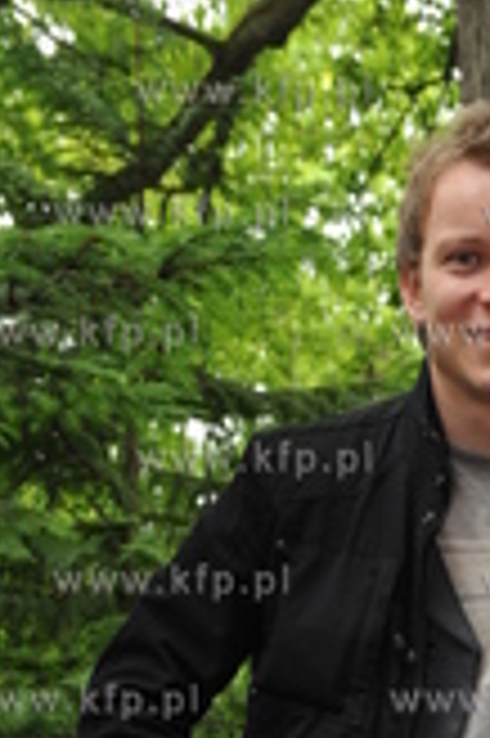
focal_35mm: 88
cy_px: 819
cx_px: 539
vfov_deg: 21.9
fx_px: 1800
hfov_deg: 15.1
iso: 800
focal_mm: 36
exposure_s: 1/100
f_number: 5.6
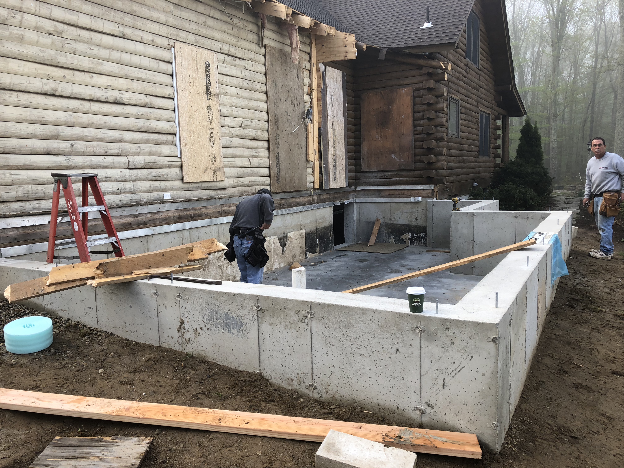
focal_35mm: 28
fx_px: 505
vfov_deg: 49.7
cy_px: 234
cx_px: 312
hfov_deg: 63.4
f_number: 1.8
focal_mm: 3.99
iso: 20
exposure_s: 1/202
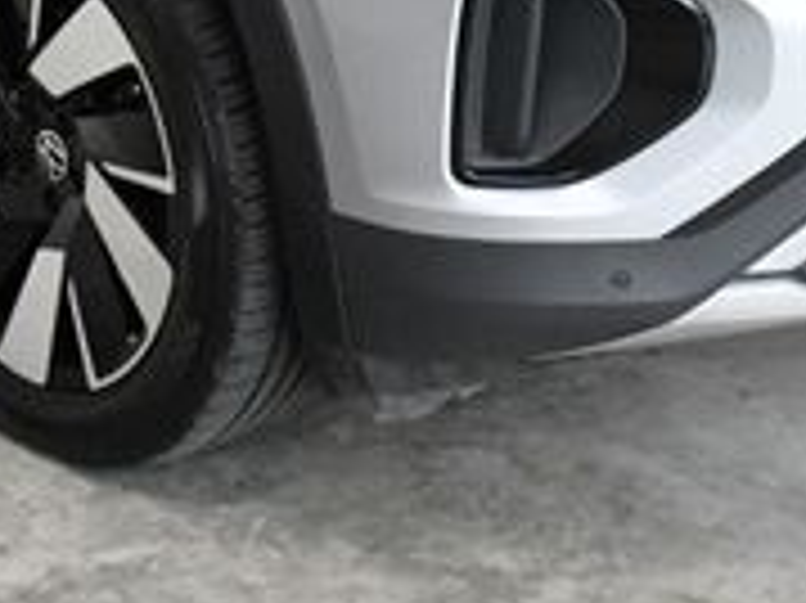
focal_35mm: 117
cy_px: -212
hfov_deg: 16.8
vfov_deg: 12.2
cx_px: 230
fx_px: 2722
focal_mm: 23
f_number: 9
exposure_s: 1/320
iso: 2500
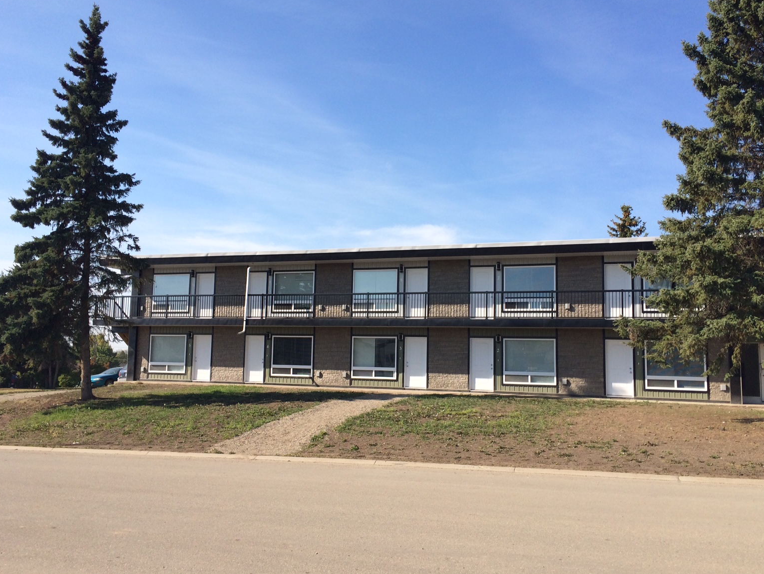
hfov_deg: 56.8
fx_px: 706
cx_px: 387
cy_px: 283
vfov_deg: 44.2
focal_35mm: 32
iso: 40
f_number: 2.2
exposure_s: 1/1642
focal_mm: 4.12
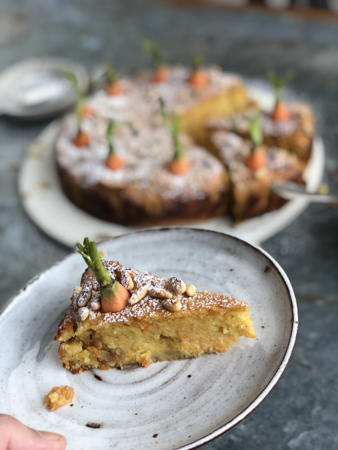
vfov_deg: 36.8
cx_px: 169
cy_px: 225
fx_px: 677
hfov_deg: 28.0
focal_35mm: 52
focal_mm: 6
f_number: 2.4
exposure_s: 1/50
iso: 25
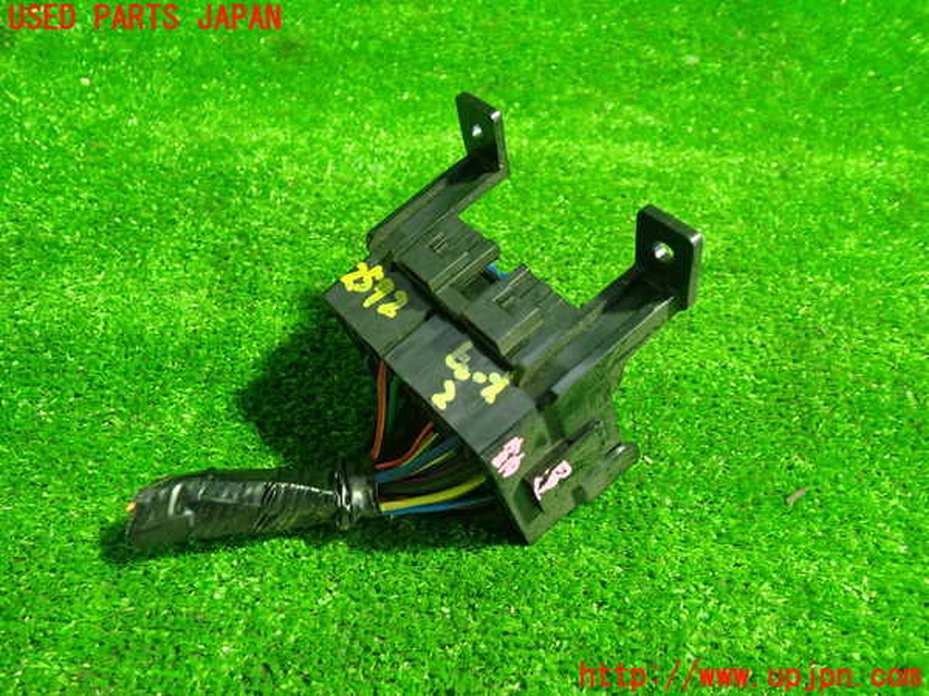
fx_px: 805
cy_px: 348
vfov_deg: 46.8
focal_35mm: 30
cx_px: 464
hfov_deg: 60.0
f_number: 2.3
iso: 640
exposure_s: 1/30
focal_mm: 5.4
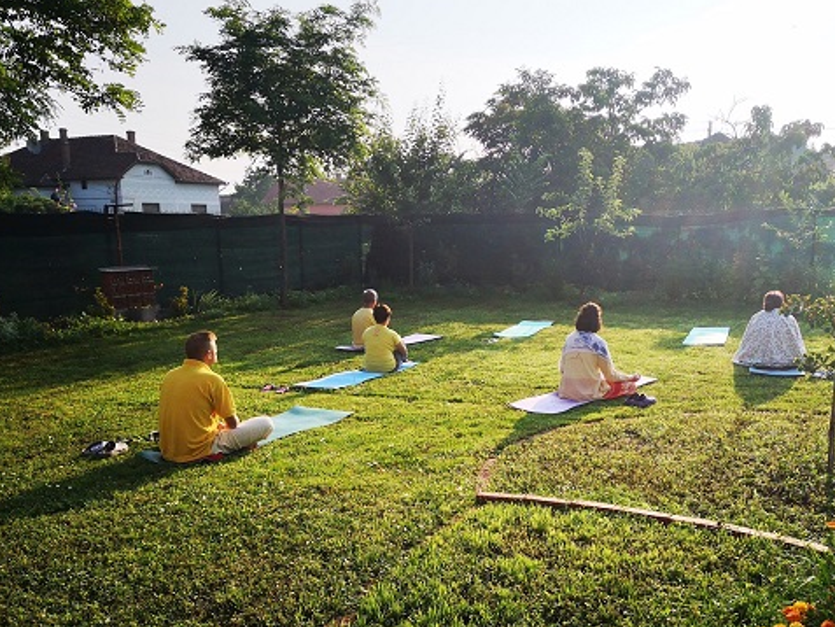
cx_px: 478
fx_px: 869
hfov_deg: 51.2
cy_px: 397
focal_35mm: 36
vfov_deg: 39.4
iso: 50
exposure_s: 1/3690
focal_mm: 3.95
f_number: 1.8
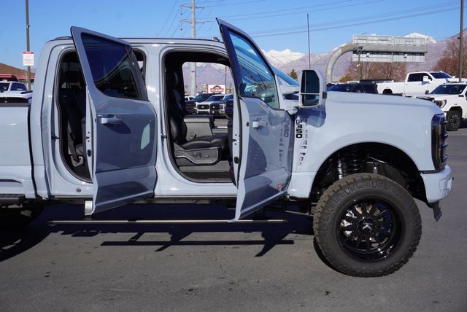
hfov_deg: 47.9
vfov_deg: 33.1
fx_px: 526
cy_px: 156
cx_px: 234
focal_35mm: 40
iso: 100
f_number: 11
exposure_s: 1/160
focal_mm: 27
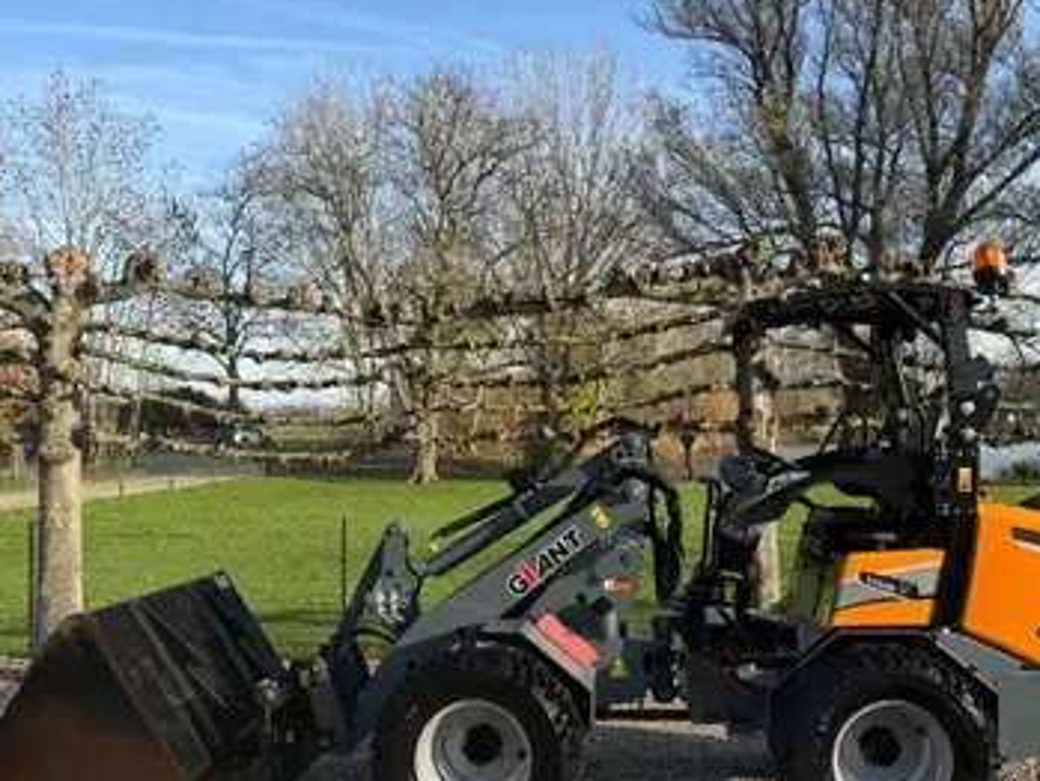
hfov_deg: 55.1
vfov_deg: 42.9
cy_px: 420
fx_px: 992
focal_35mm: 33
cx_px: 596
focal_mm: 6.76
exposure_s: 1/1770
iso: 80
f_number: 1.78
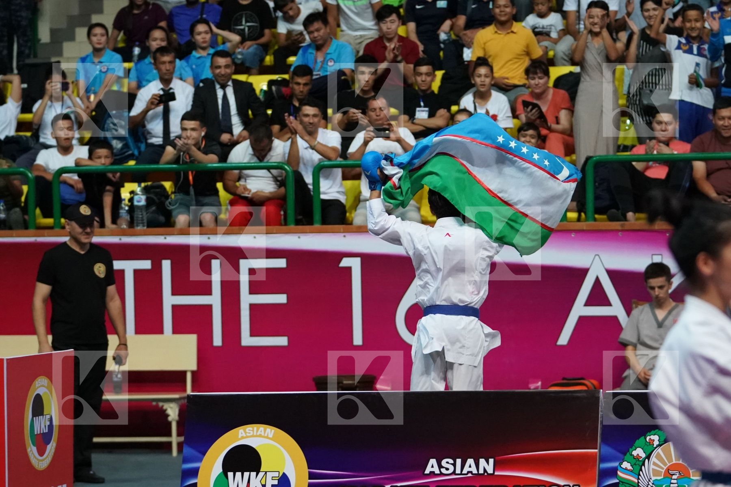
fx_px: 2924
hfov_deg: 14.3
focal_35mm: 144
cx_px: 366
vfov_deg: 9.5
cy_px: 244
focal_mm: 96
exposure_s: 1/1000
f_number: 2.8
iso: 5000
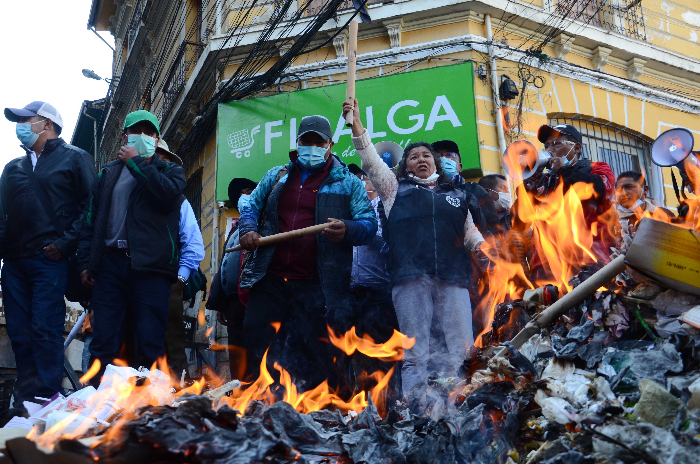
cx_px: 350
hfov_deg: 53.2
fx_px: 699
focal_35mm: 36
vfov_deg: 36.7
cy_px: 232
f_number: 6.3
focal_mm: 24
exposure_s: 1/250
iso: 800
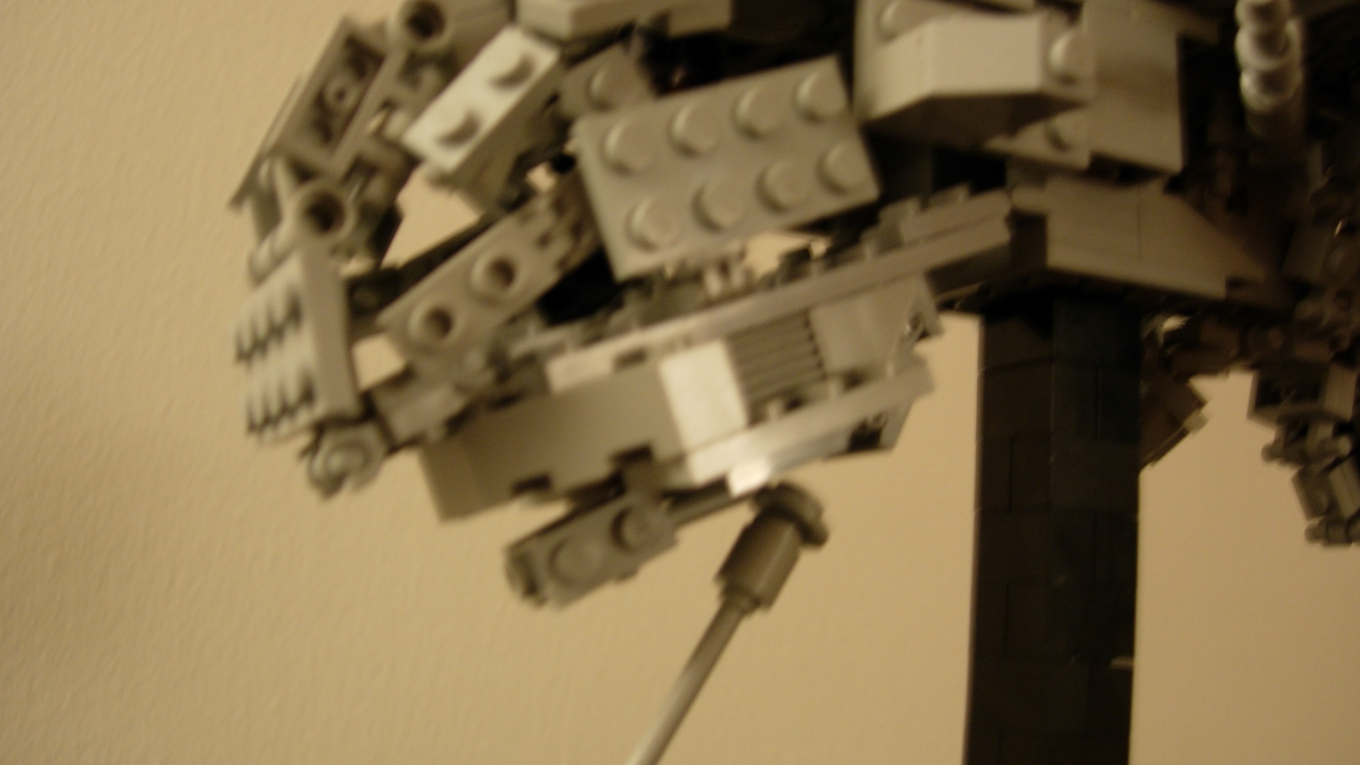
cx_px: 674
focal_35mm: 42
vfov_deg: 28.3
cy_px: 437
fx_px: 1515
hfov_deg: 48.4
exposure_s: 1/6.9
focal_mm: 7.8
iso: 64
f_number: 2.8
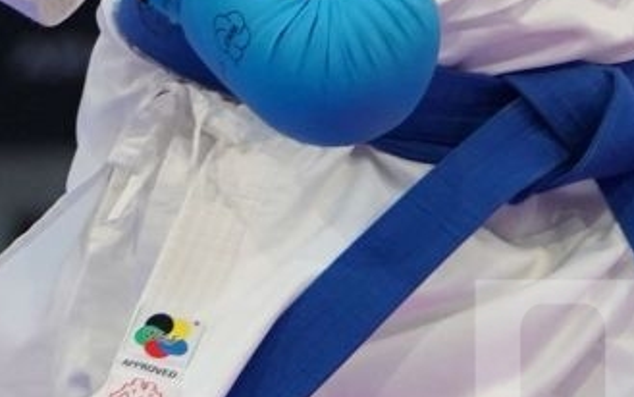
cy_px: -229
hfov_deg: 2.5
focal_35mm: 841
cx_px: 655
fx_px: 14539
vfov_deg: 1.6
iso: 1600
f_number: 2.8
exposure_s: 1/1000
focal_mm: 101
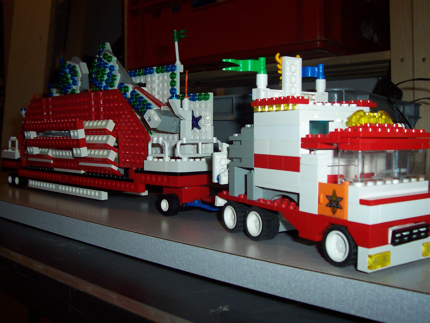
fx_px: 460
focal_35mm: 37
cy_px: 162
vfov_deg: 38.7
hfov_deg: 50.1
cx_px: 215
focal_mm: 5.6
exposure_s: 1/60
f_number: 2.8
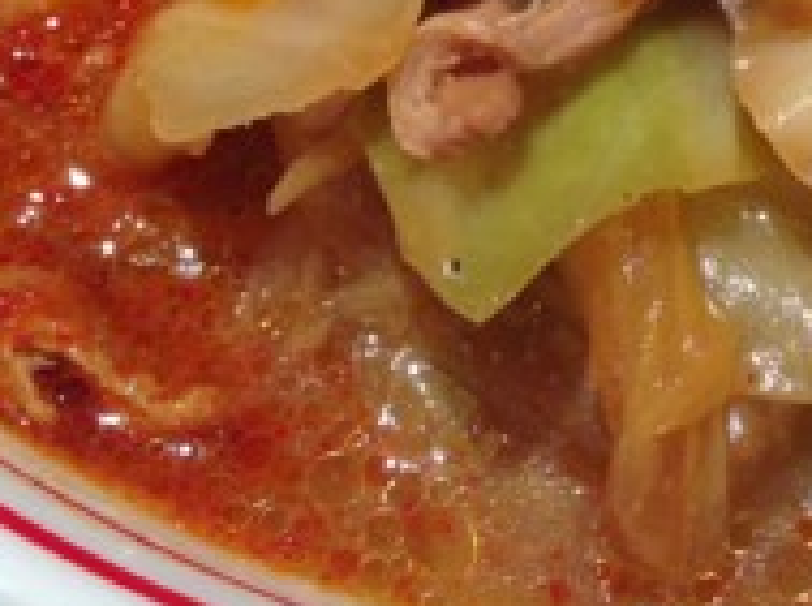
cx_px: 756
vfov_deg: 12.5
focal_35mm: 112
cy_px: -297
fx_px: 2622
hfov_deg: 17.3
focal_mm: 4.13
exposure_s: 1/40
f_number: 2.4
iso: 50
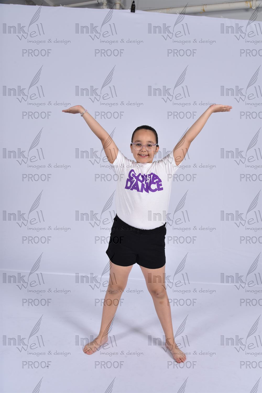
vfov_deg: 60.3
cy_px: 196
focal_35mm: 31
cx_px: 131
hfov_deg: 42.4
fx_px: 338
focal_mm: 31
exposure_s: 1/200
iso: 250
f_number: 8
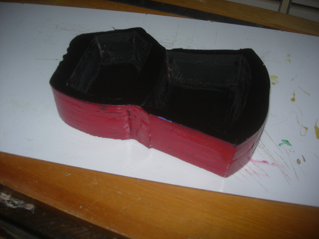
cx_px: 160
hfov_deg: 49.0
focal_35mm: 38
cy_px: 120
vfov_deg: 37.7
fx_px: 350
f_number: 2.8
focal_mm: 7.8
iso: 79
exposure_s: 1/64
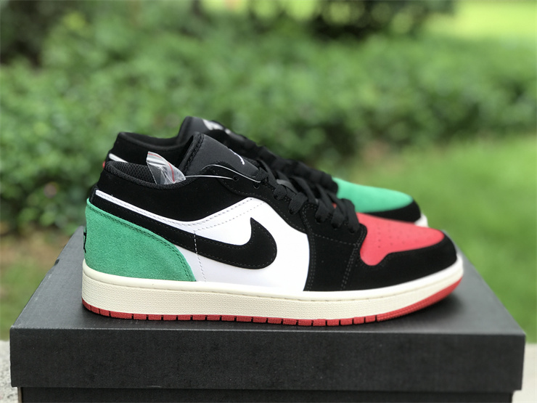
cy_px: 202
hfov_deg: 33.8
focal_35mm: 57
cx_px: 268
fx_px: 884
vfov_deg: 25.7
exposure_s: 1/50
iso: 32
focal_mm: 6.6
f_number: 2.8
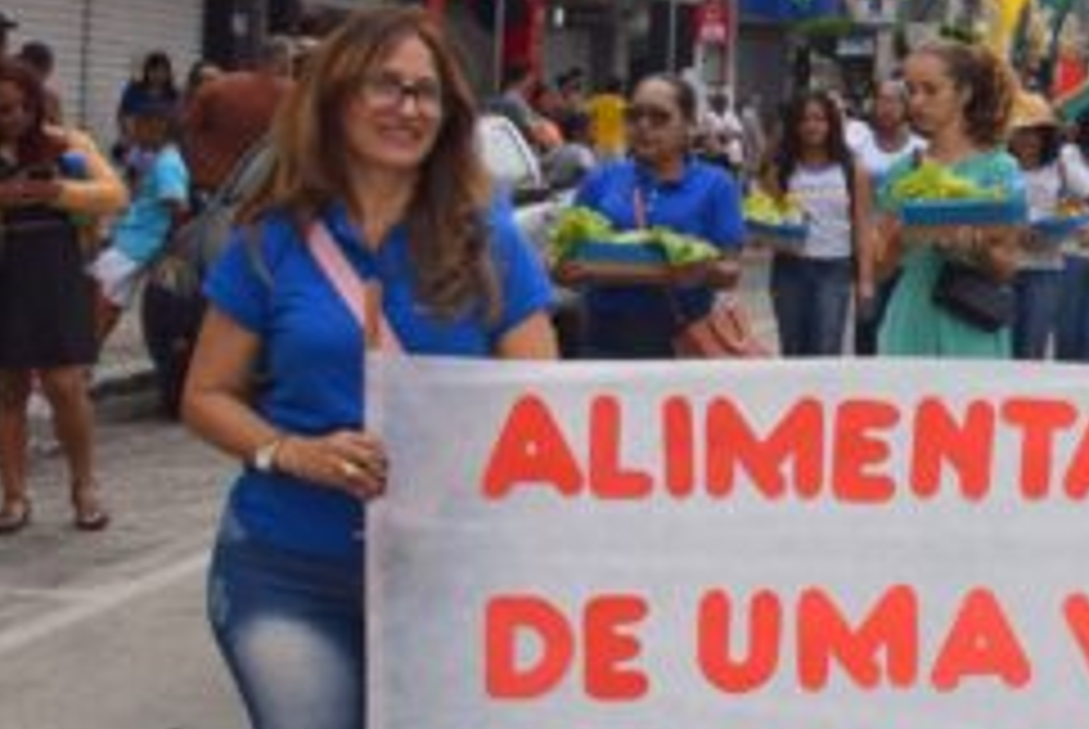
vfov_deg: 14.2
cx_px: 1656
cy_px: 259
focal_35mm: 97
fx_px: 2924
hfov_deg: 18.6
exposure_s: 1/200
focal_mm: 21
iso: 100
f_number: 11
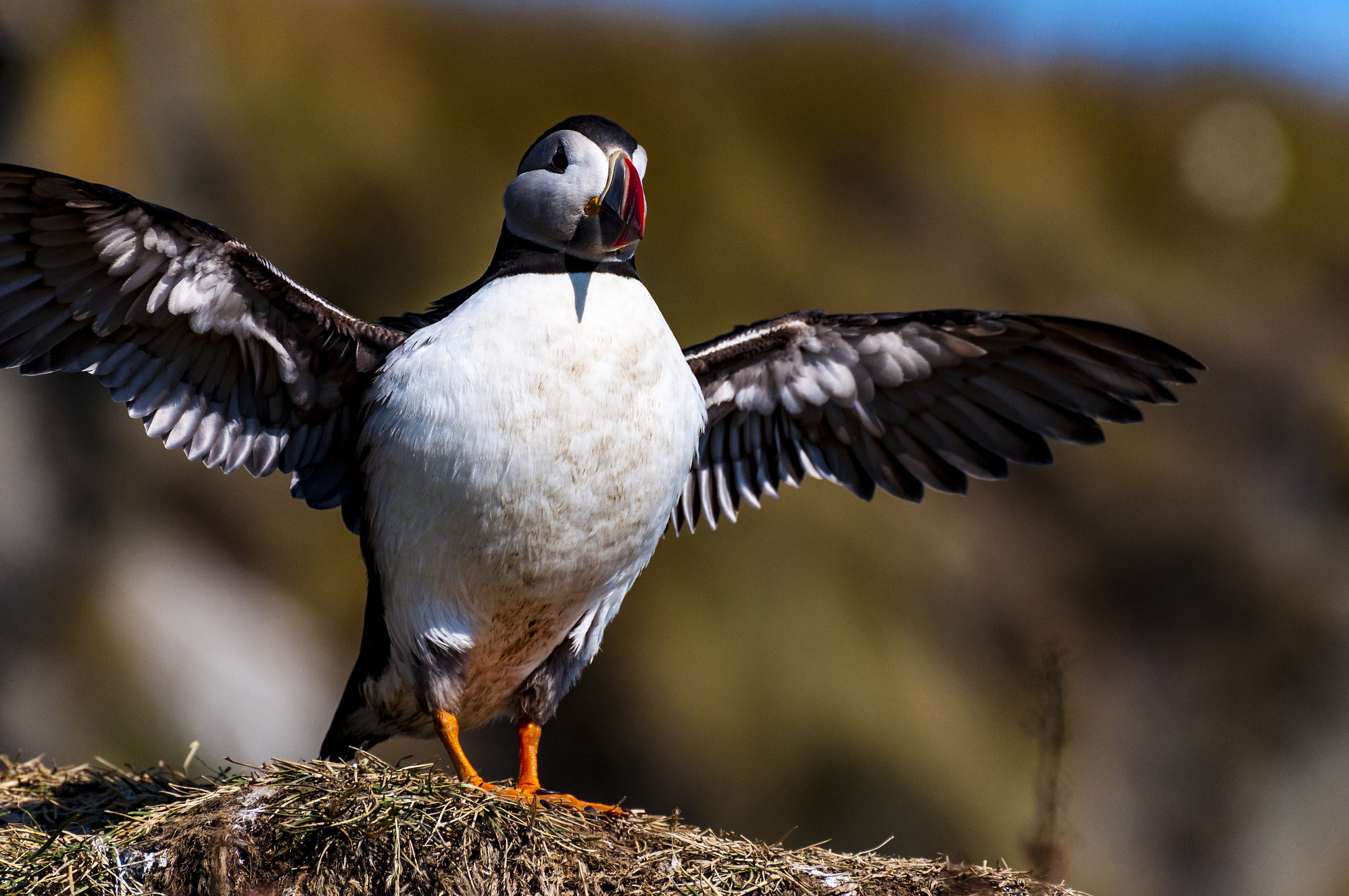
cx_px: 627
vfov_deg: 2.5
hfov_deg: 3.8
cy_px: 401
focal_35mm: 541
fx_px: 20249
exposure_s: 1/3200
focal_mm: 300
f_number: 5.6
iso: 400
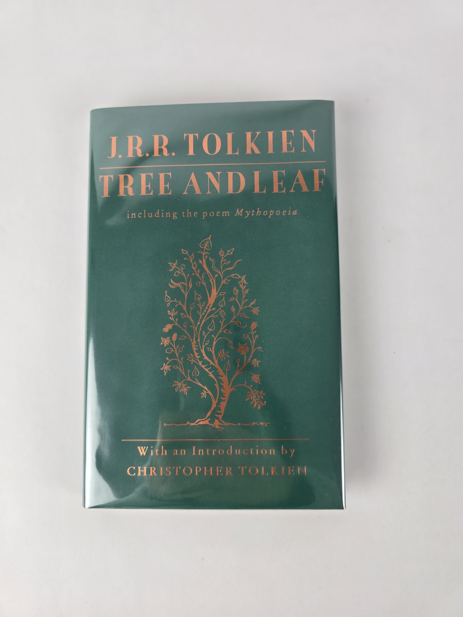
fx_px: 410
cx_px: 232
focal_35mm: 23
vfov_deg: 73.9
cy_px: 308
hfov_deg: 58.9
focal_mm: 6.3
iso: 12
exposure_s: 1/101
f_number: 1.7
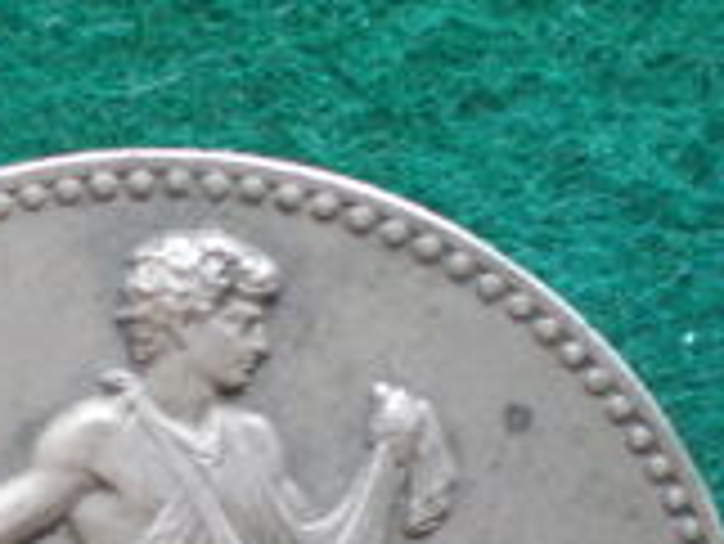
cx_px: 81
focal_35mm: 113
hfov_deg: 17.2
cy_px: 773
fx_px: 2365
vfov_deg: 12.6
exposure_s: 1/20
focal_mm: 6.3
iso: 400
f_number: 3.1
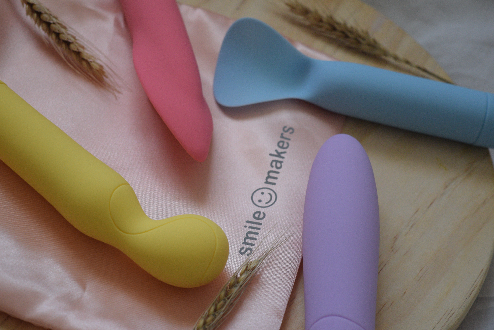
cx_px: 247
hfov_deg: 28.1
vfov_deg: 18.9
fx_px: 988
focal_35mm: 72
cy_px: 165
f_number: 5.3
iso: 800
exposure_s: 1/20
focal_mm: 48
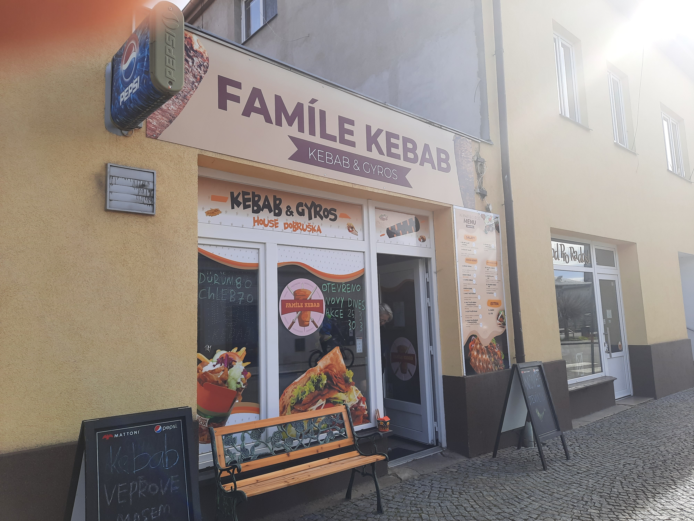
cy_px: 260
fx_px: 501
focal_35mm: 25
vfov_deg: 54.9
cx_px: 347
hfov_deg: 69.4
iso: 32
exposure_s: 1/542
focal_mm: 4.6
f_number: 2
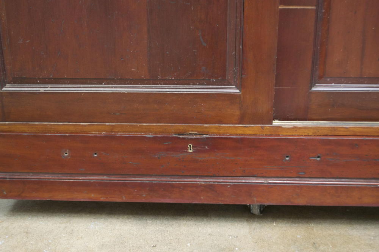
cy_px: 126
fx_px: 505
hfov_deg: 41.1
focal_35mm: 48
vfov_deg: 28.0
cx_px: 190
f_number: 4.8
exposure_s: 1/13
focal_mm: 32
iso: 3200
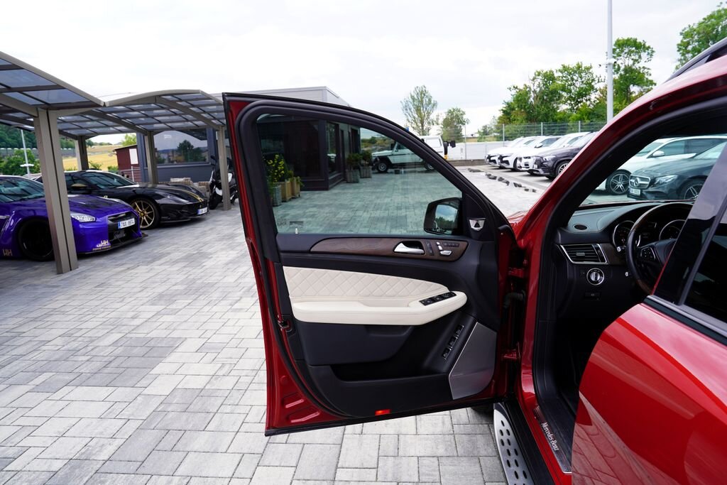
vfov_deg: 53.1
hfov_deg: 73.7
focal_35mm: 24
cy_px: 242
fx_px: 485
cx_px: 364
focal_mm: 24
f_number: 6.3
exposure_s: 1/100
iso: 100
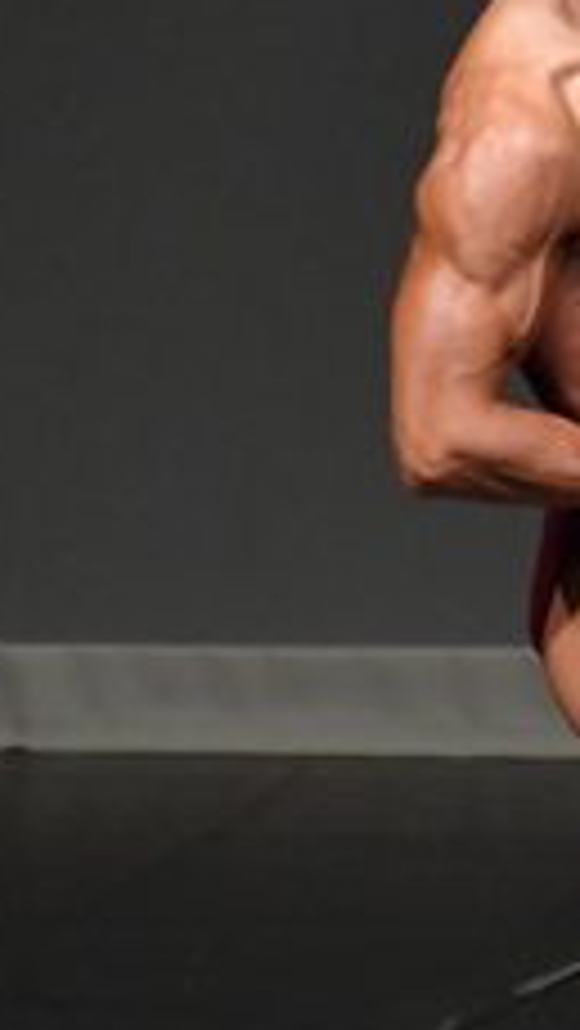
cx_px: 1459
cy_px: 639
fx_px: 36351
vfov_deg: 1.6
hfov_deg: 0.9
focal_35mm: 1331
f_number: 5.6
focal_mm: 250
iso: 4000
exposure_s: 1/400
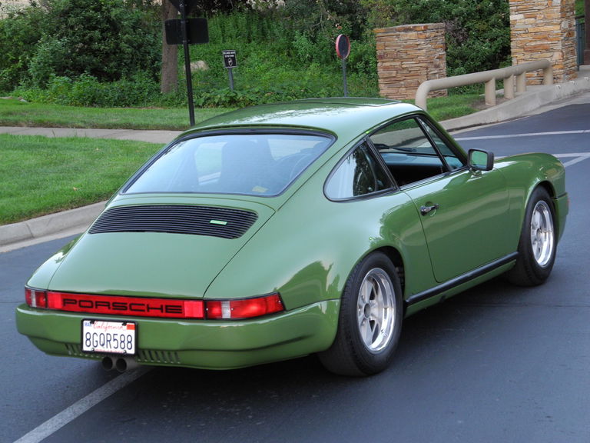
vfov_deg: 17.4
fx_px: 1449
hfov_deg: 23.0
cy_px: 222
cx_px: 295
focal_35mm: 85
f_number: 4
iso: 339
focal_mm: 18.1
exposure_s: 1/30
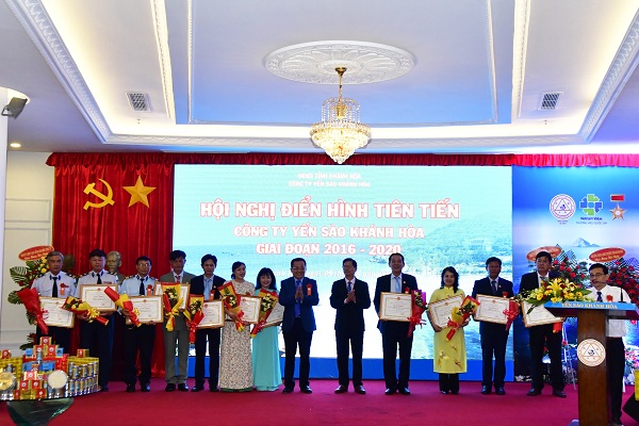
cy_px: 213
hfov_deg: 45.4
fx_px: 763
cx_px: 320
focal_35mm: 43
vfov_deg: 31.2
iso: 4500
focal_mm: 29
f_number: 8
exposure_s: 1/80
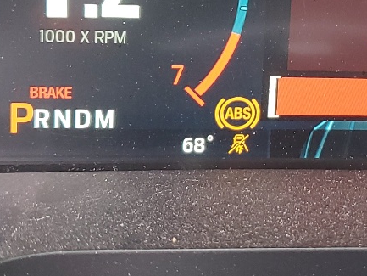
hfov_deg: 20.0
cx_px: 335
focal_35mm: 96
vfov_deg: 15.3
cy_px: 44
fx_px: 1018
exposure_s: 1/60.2
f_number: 1.5
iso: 69
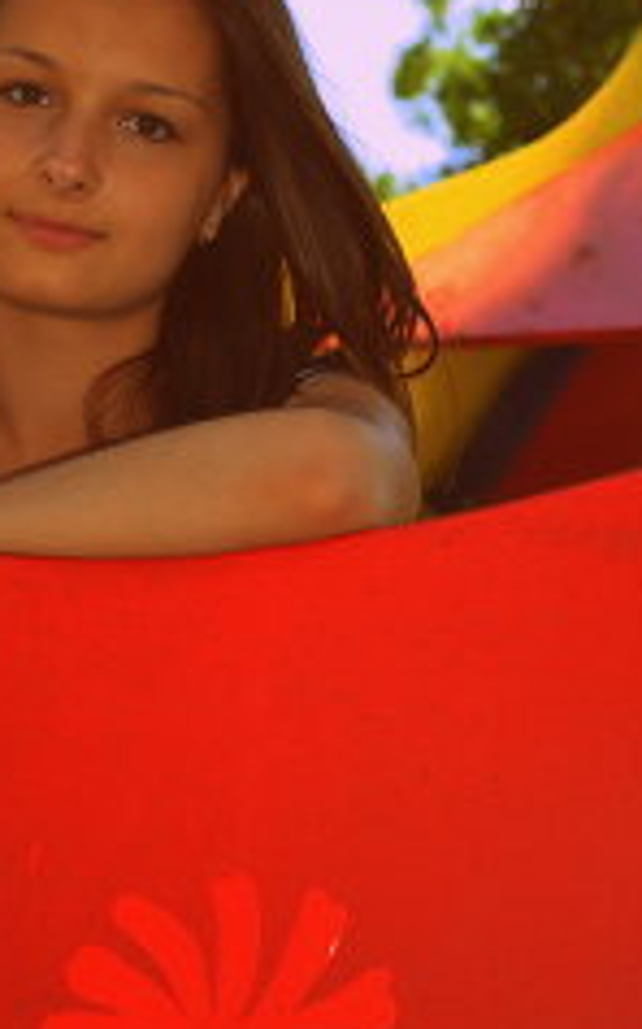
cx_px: 158
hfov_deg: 10.8
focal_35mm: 121
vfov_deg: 17.2
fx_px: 3389
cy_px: 269
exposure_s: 1/200
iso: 110
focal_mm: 48
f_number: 5.6
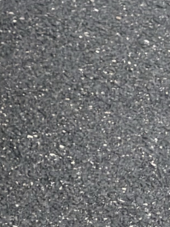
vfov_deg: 7.5
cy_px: -359
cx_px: -476
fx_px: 1579
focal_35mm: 241
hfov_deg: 5.5
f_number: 1.78
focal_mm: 6.76
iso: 160
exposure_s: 1/123
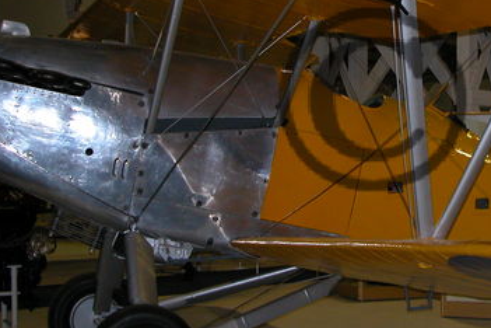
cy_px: 100
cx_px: 372
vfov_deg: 16.4
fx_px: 1132
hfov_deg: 24.2
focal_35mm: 83
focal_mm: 8.9
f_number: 2.8
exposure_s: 1/60
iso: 200
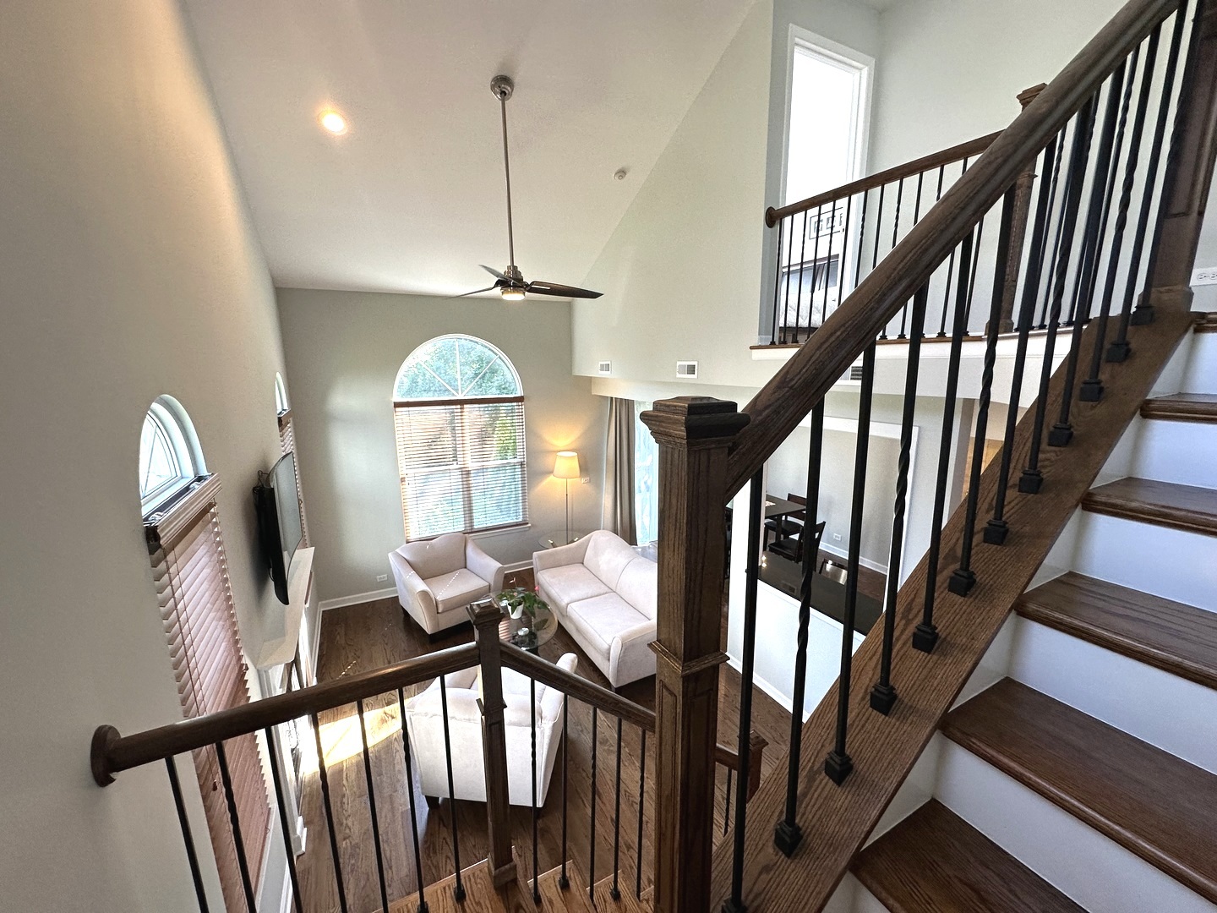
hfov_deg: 102.1
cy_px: 456
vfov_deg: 85.7
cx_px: 608
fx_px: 492
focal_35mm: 14
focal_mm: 2.22
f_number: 2.2
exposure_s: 1/120
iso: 160
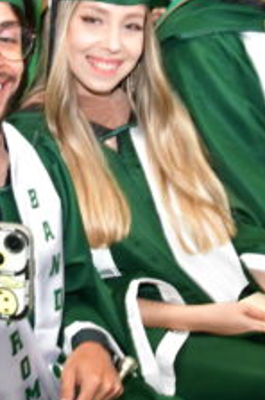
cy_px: 152
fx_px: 1119
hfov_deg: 13.5
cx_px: 81
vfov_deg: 20.2
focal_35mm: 101
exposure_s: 1/60
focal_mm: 24
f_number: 8
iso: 3600
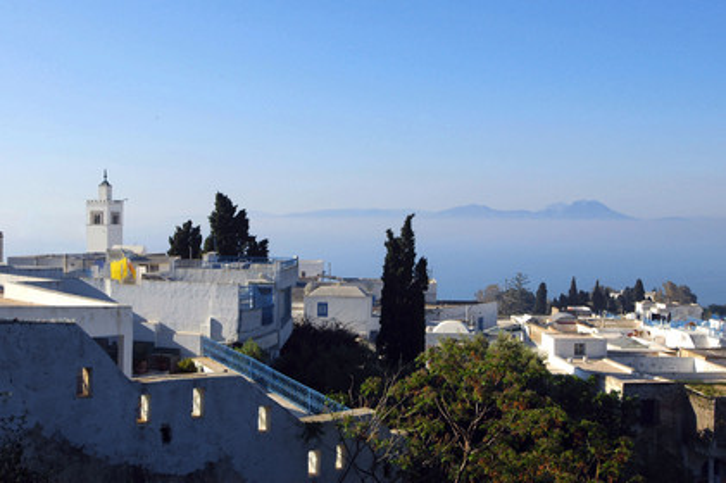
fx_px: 907
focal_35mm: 45
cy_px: 242
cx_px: 363
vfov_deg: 29.8
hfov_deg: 43.6
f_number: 10
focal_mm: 30
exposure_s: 1/320
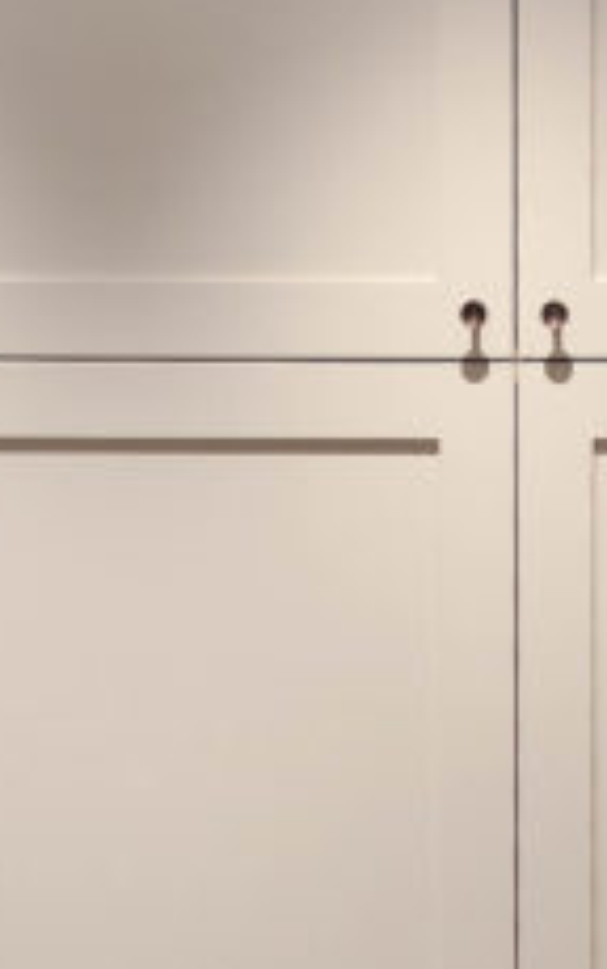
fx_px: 3119
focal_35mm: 118
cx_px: 478
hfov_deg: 11.1
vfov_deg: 16.2
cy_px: 1428
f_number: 1.8
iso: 320
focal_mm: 4.71
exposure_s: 1/50
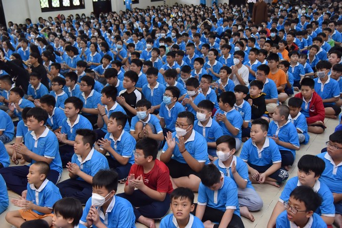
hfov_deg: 44.5
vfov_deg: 30.5
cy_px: 114
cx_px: 171
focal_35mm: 44
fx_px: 418
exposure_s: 1/125
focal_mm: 44
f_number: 4.5
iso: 1600
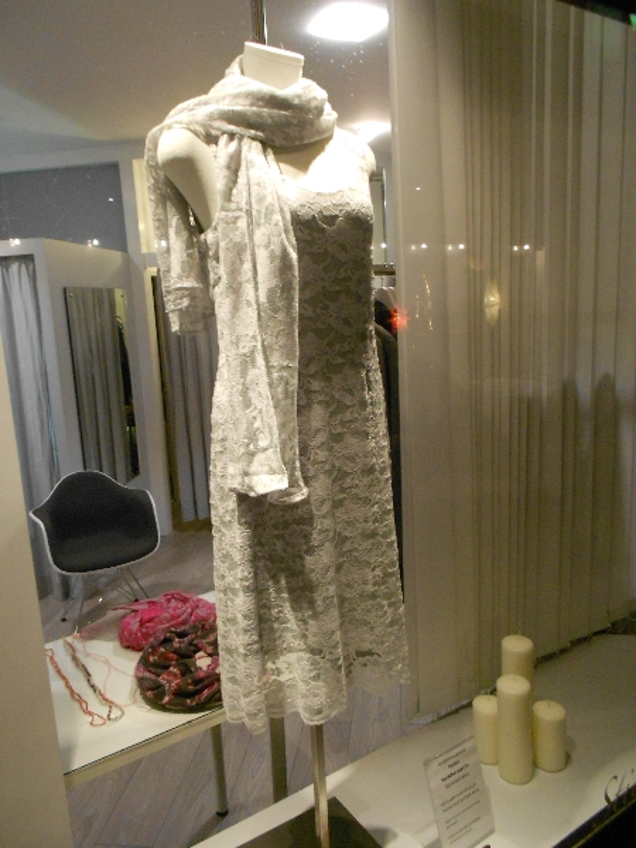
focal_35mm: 26
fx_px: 637
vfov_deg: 67.3
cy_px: 424
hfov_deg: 53.1
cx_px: 318
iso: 400
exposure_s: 1/13
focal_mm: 4.6
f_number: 3.2
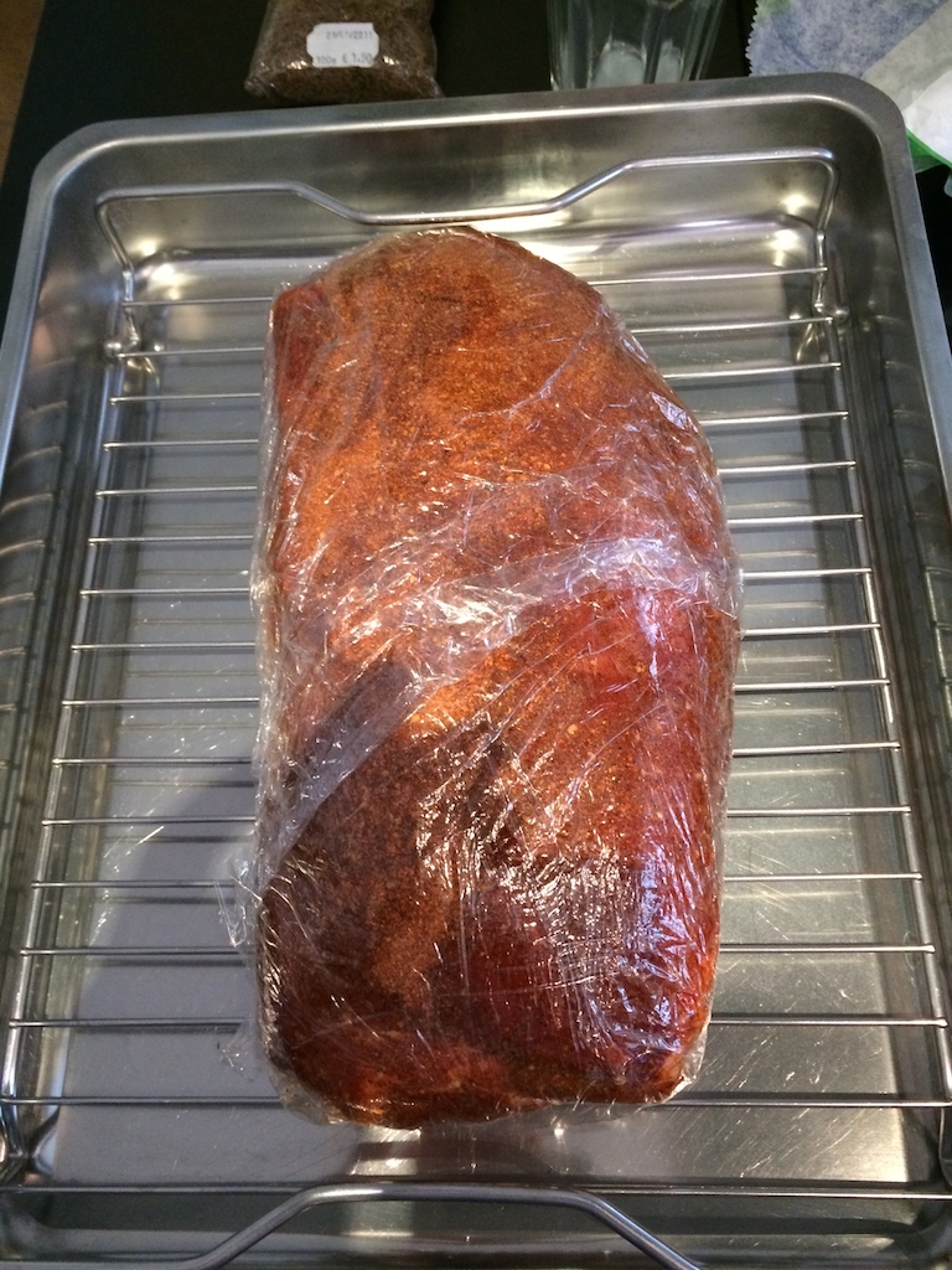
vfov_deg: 60.0
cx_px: 476
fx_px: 1100
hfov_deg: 46.8
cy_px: 635
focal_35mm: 30
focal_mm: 4.12
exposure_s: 1/24
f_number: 2.2
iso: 320
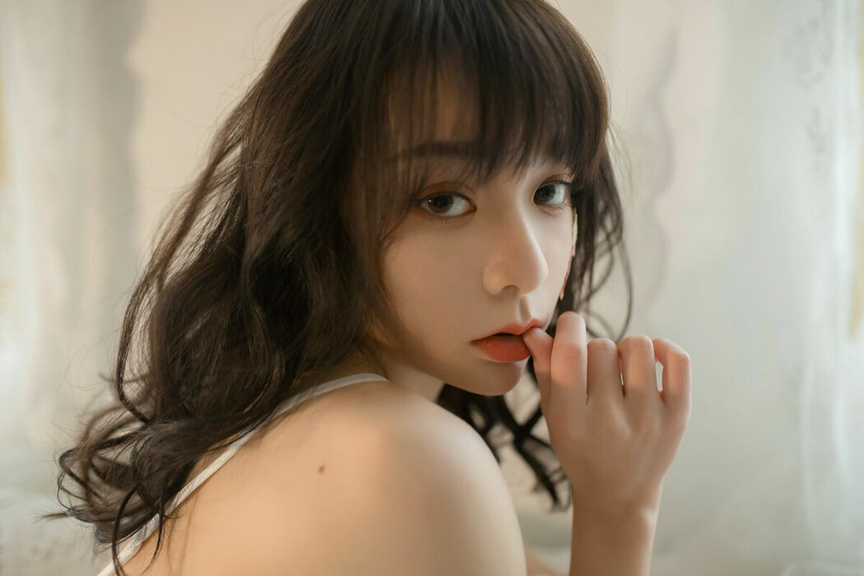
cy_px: 288
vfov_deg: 37.9
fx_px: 840
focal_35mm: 35
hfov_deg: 54.4
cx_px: 432
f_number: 2
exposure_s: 1/100
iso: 500
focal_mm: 35
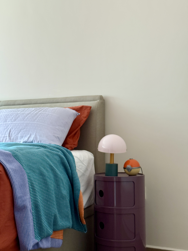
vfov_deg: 39.7
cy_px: 126
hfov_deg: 30.3
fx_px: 348
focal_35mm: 48
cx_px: 94
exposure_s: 1/108
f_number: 1.78
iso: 160
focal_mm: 6.76
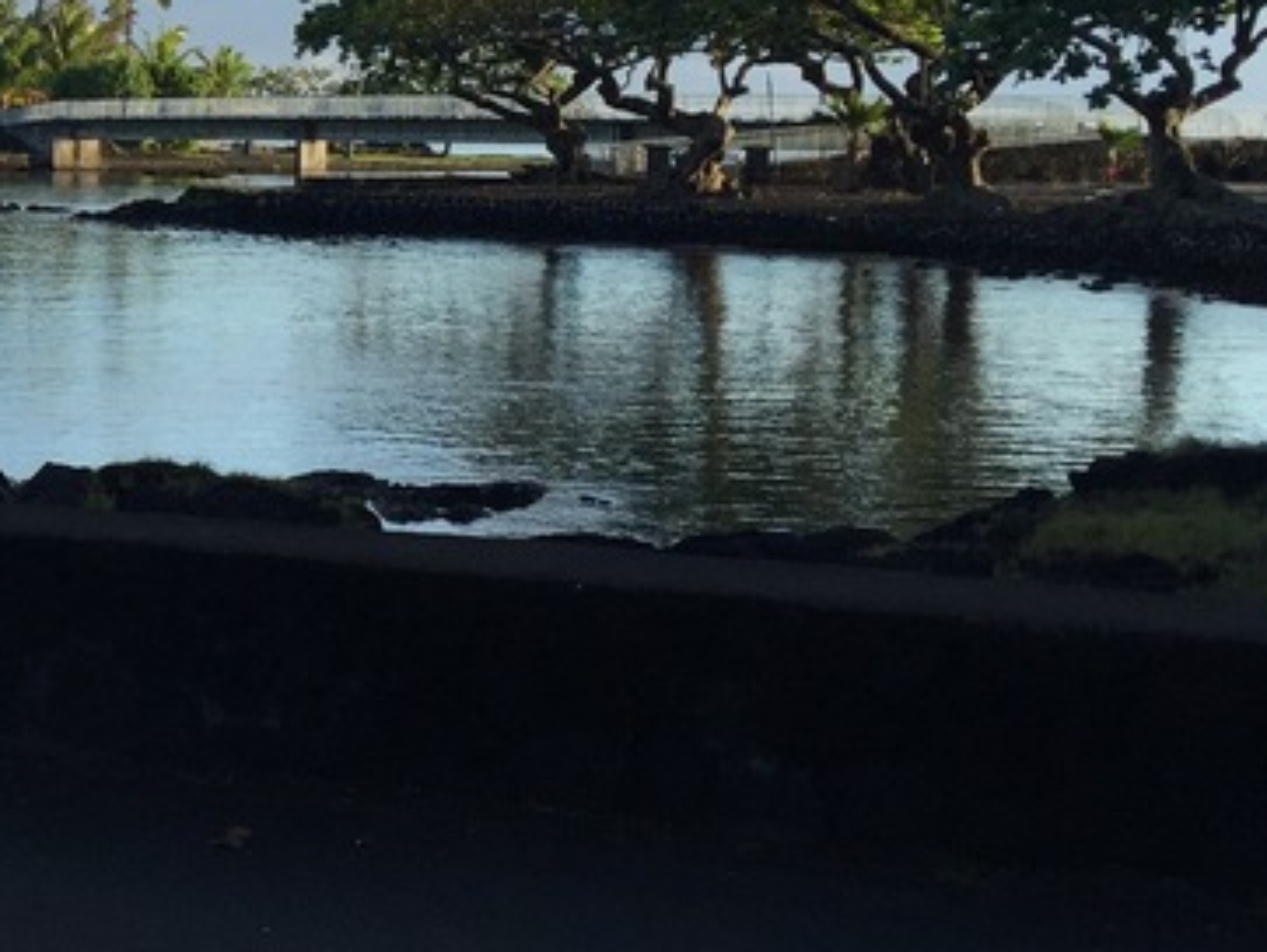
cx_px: -364
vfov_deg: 17.9
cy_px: 224
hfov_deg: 21.6
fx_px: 3003
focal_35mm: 82
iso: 32
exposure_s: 1/514
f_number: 2.2
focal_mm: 4.15
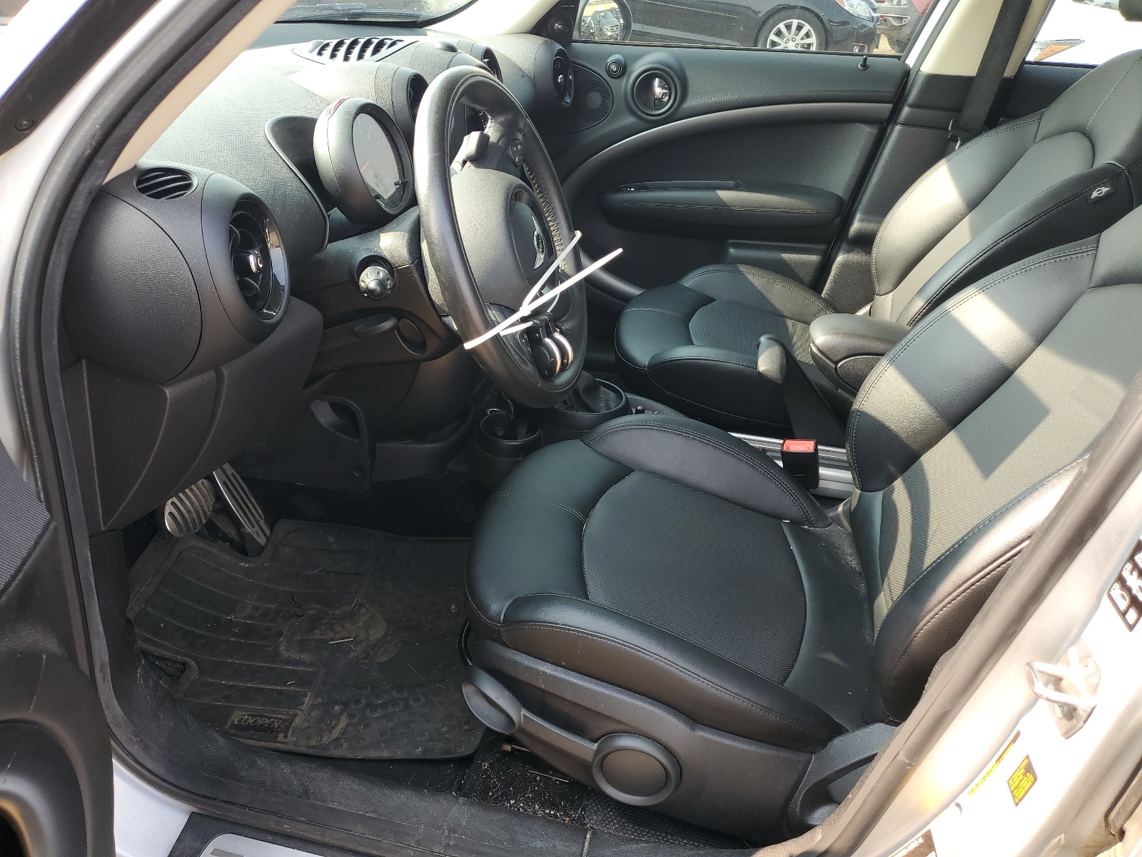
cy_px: 428
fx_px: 858
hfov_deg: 67.3
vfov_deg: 53.1
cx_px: 571
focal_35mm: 26
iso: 50
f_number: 1.5
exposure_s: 1/208
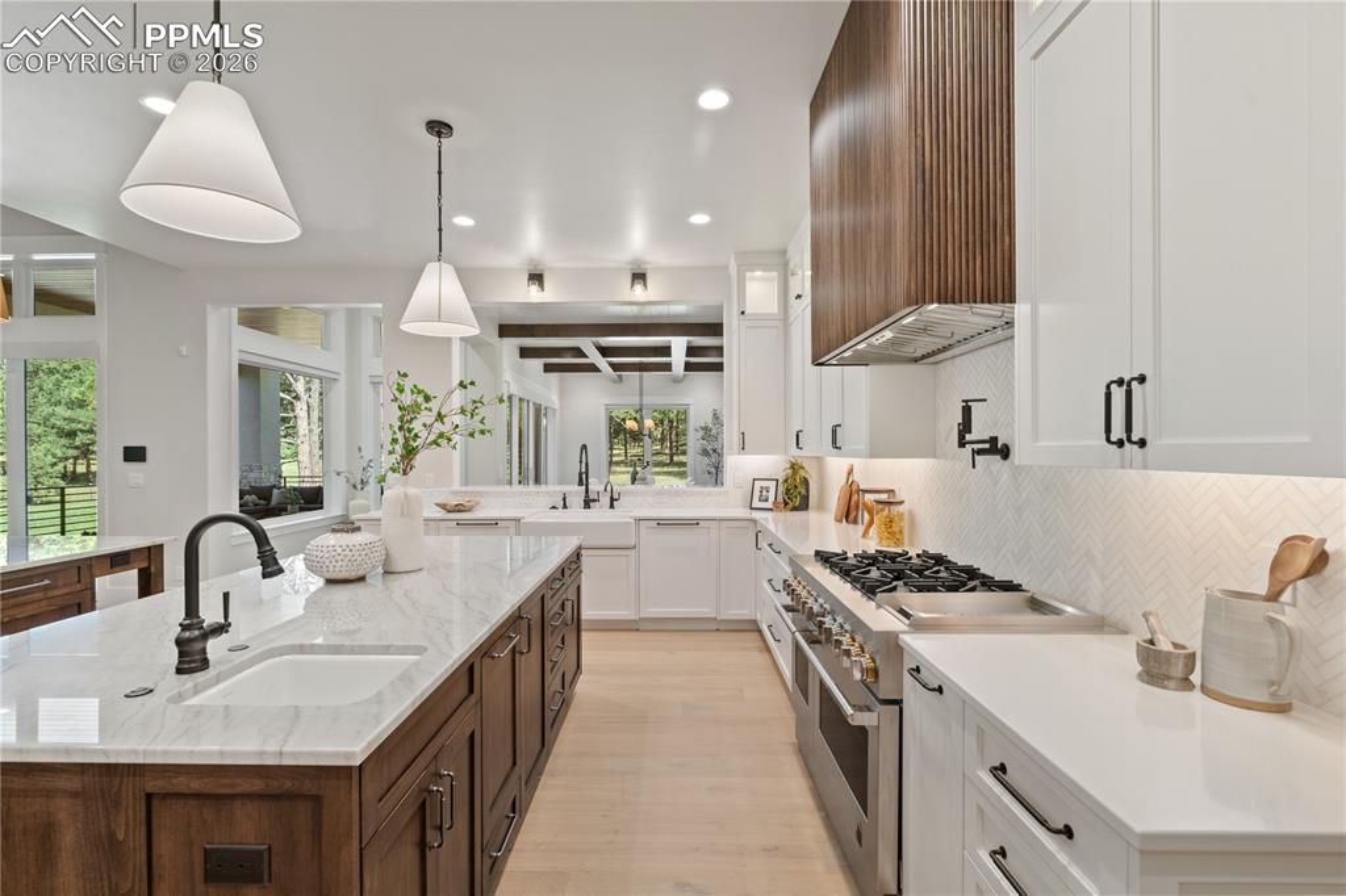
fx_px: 598
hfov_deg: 96.8
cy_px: 448
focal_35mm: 16
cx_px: 673
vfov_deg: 73.7
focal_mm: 16
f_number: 9
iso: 640
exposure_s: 1
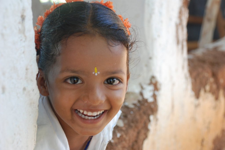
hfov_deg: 23.4
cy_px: 75
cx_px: 112
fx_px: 544
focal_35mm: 87
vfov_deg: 15.7
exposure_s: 1/80
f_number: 5.3
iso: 500
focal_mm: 58
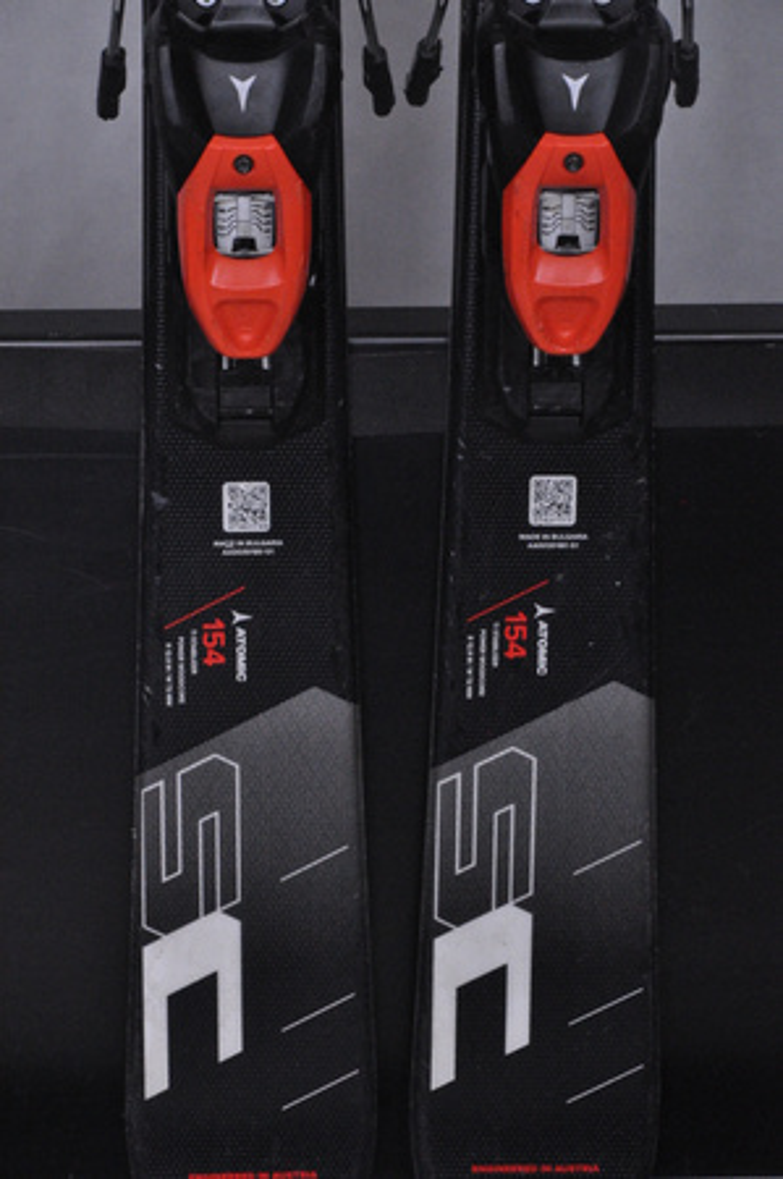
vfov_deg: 14.9
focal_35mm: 138
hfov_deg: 9.9
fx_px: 4512
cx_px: 392
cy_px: 590
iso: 3200
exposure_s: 1/125
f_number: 9.5
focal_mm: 92
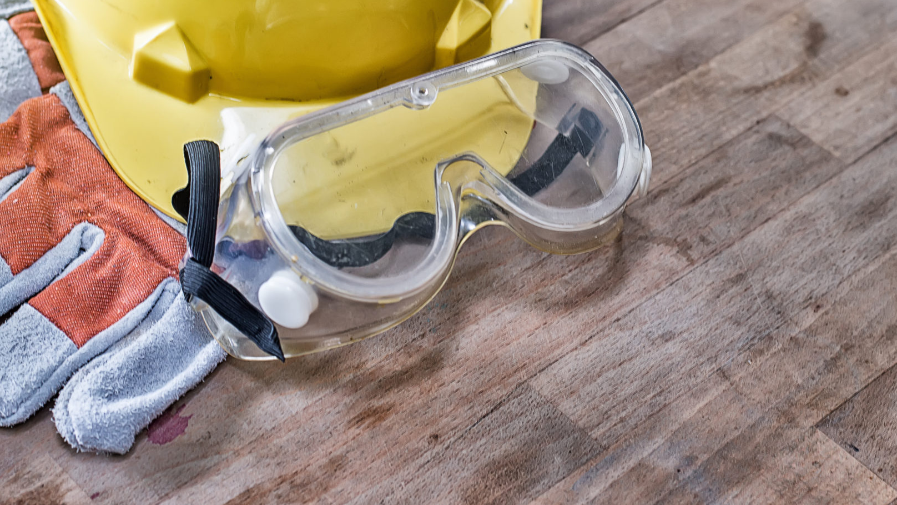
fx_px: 1974
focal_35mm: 83
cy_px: 139
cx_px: 381
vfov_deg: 14.5
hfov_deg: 25.6
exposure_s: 1/50
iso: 250
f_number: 5
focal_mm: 50
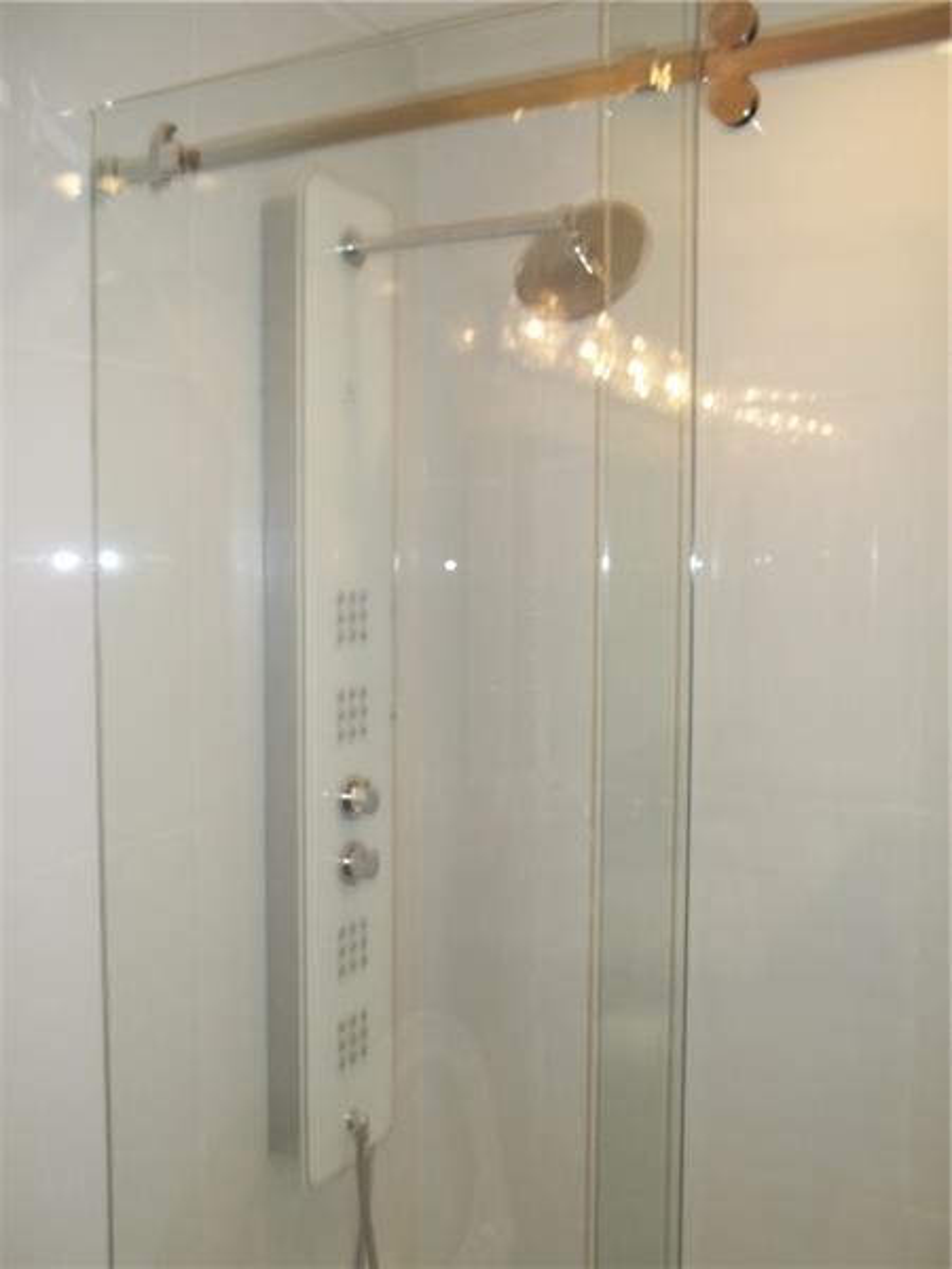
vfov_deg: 55.4
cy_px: 634
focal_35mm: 33
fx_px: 1210
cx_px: 476
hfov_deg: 42.9
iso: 64
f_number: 3.3
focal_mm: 5.9
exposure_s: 1/30
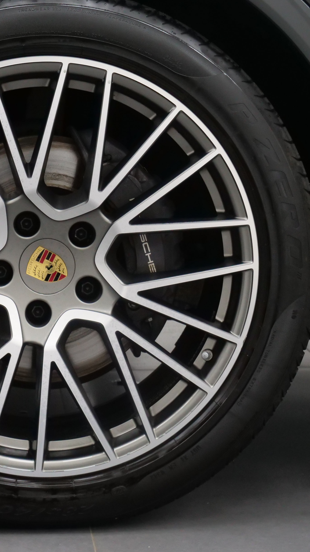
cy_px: 255
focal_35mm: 85
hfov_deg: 14.1
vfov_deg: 25.0
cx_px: 32
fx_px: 1242
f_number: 4.5
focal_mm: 24
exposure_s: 1/250
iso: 1600
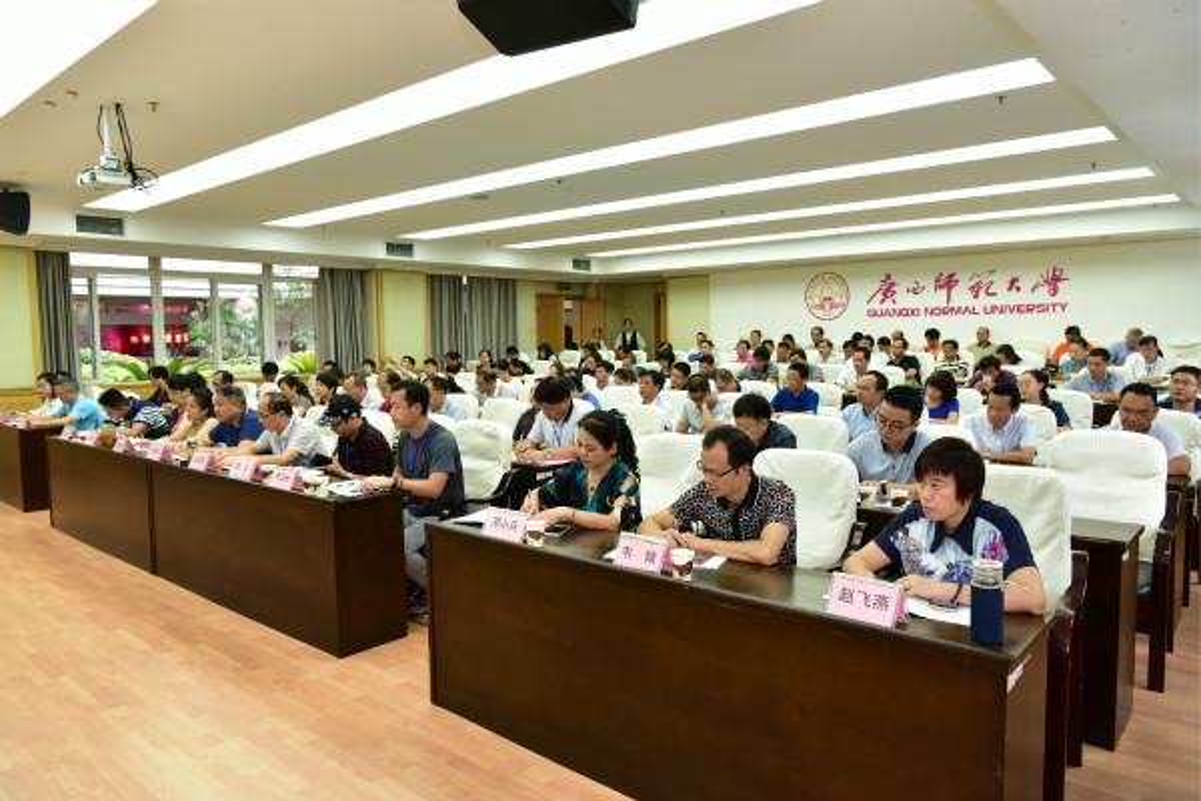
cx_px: 600
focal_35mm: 24
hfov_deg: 73.7
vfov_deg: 53.1
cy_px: 400
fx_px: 801
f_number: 5.6
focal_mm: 24
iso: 1600
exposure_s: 1/100
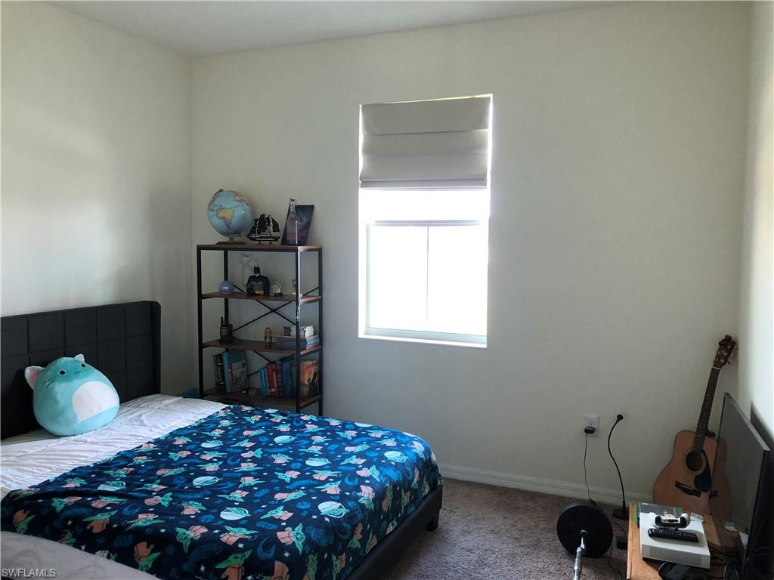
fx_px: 626
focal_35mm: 28
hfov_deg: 63.4
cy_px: 290
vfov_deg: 49.7
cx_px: 387
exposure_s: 1/15
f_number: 1.8
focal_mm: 3.99
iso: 40
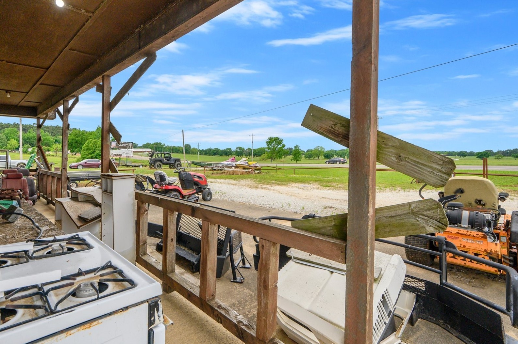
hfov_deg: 89.5
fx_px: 259
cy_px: 153
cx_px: 223
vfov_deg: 67.1
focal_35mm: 18
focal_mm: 14
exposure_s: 1/250
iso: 250
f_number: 9
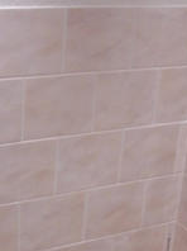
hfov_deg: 18.1
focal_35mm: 81
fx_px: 585
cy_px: 179
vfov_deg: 24.0
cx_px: 64
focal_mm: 6.3
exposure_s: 1/10
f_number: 2.8
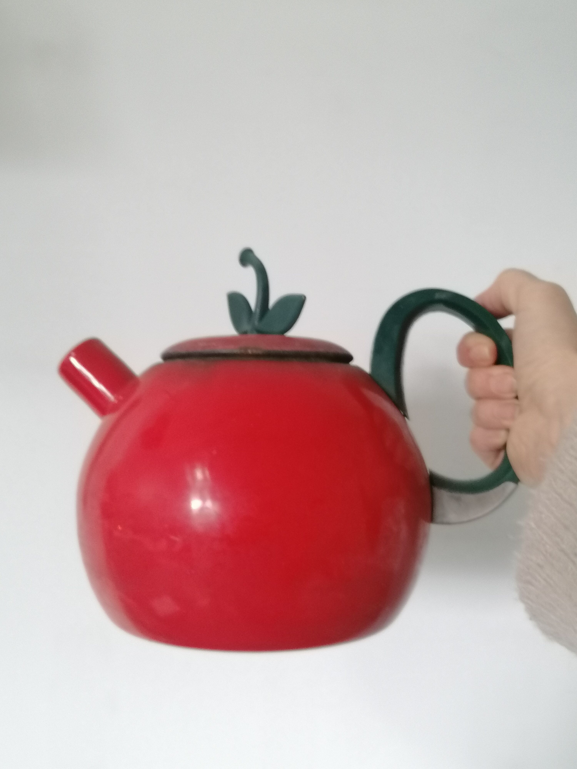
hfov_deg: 40.7
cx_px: 288
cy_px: 384
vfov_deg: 52.6
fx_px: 778
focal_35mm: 35
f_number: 1.8
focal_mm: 4.75
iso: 640
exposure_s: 1/20
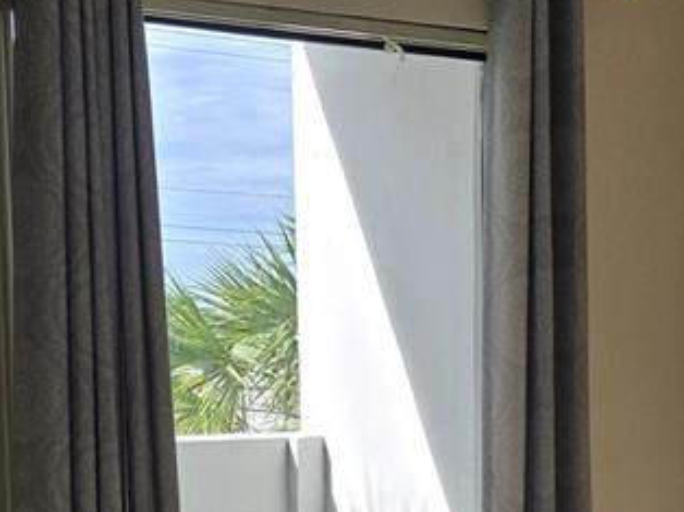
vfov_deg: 16.4
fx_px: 1738
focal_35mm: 88
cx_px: 418
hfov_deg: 22.2
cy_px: 525
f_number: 1.8
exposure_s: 1/2032
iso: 80
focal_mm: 5.4
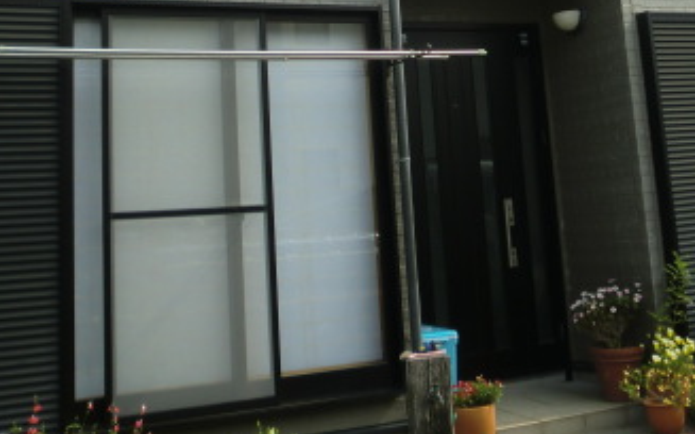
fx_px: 1022
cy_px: -62
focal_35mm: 54
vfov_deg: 22.4
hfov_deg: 37.5
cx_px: 391
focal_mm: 4.65
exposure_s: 1/800
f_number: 2.6
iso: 64
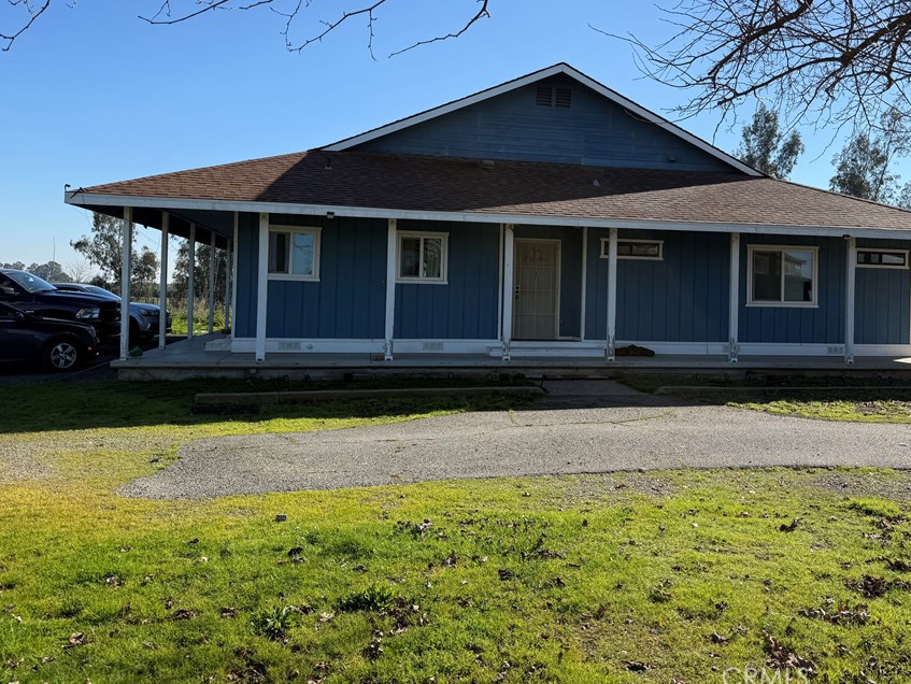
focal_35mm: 29
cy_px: 280
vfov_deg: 48.0
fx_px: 764
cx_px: 517
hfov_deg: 61.4
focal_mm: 6.76
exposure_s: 1/4167
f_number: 1.78
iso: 80
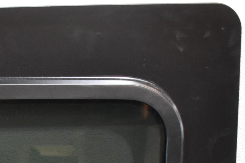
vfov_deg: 9.9
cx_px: -177
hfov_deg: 13.8
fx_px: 918
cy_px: 216
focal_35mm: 135
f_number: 3.8
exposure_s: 1/125
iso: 2200
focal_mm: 22
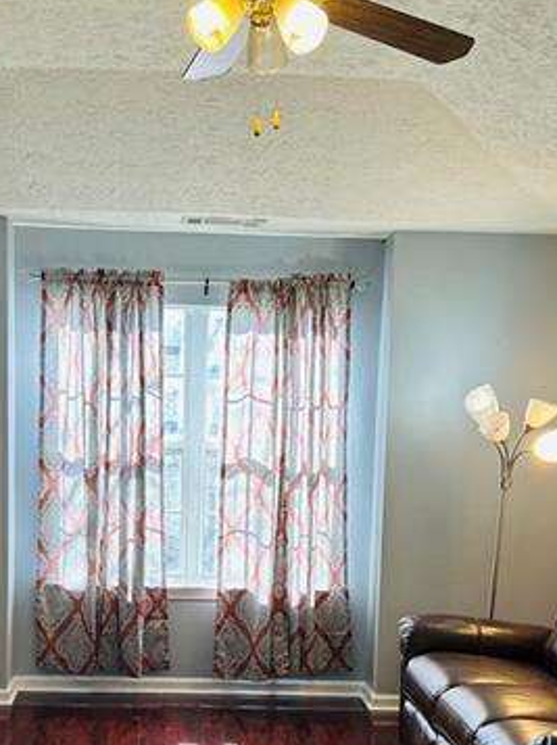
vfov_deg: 33.6
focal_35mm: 56
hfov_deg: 26.0
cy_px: 568
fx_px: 1204
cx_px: 213
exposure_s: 1/120
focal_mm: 5.7
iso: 64
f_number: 1.5
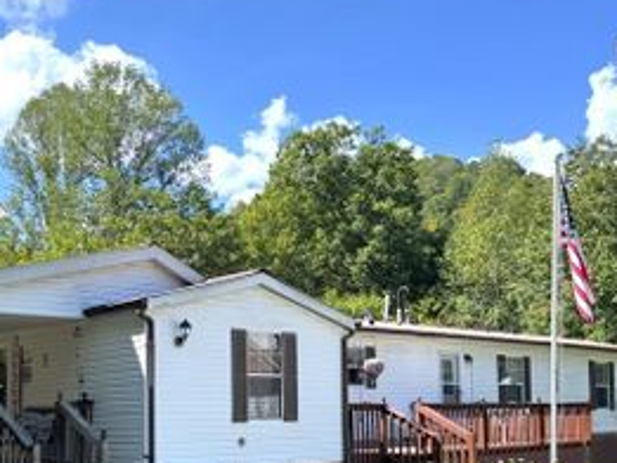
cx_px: 194
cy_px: 334
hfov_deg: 40.6
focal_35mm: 46
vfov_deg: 31.1
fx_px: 820
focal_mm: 6.76
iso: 80
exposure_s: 1/1818
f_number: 1.78
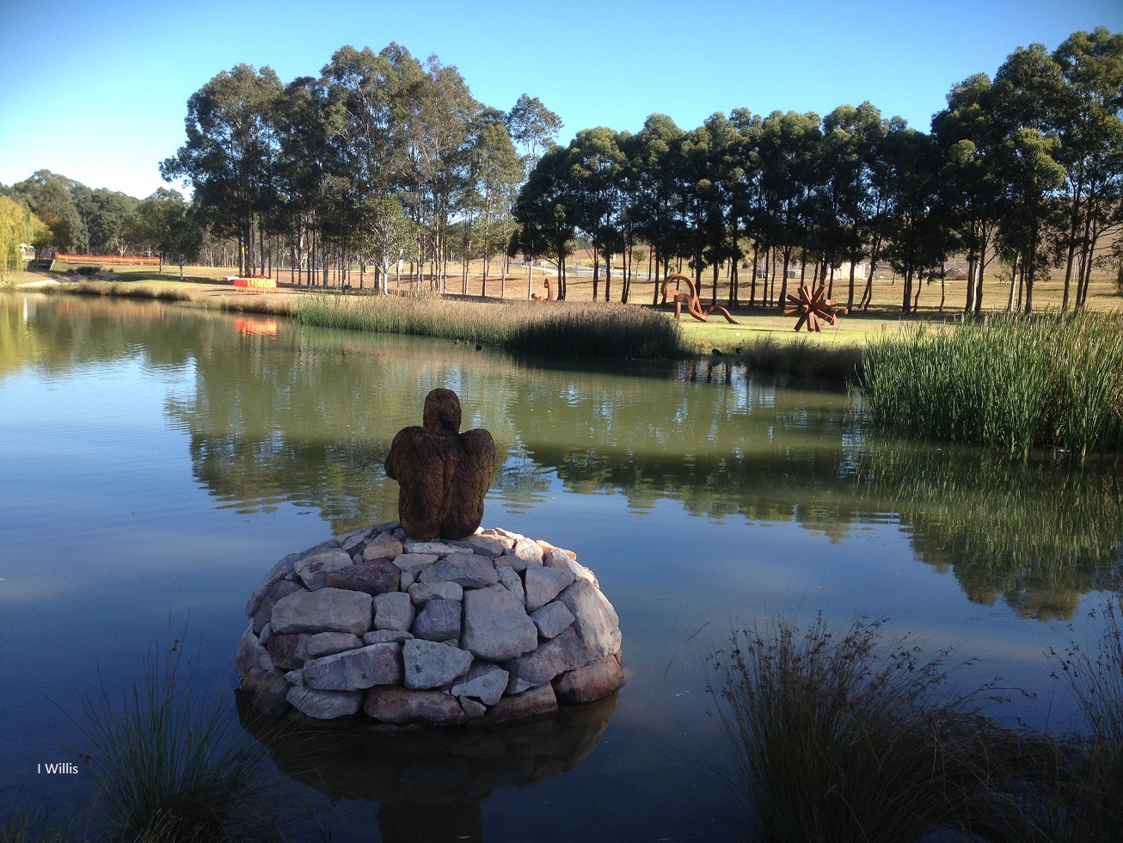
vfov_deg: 40.7
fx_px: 1136
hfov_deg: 52.6
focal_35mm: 35
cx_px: 562
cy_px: 422
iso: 50
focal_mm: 4.28
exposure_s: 1/541
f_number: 2.4
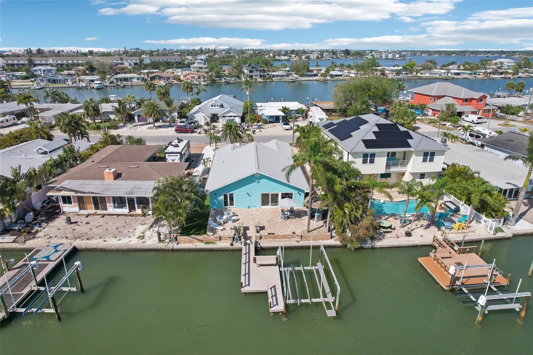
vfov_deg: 57.2
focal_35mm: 22
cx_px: 266
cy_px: 178
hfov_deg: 78.6
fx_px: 326
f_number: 2.8
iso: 100
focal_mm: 8.4
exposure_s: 1/2000
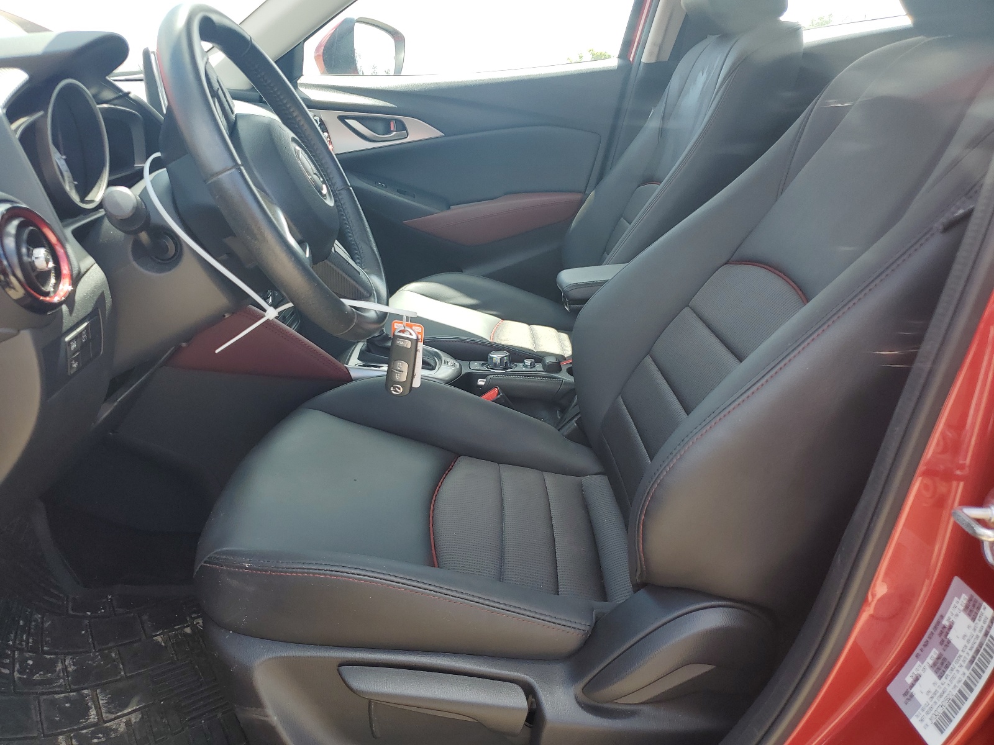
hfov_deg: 67.3
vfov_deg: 53.1
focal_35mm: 26
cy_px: 372
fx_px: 747
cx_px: 497
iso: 50
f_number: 1.5
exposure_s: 1/370
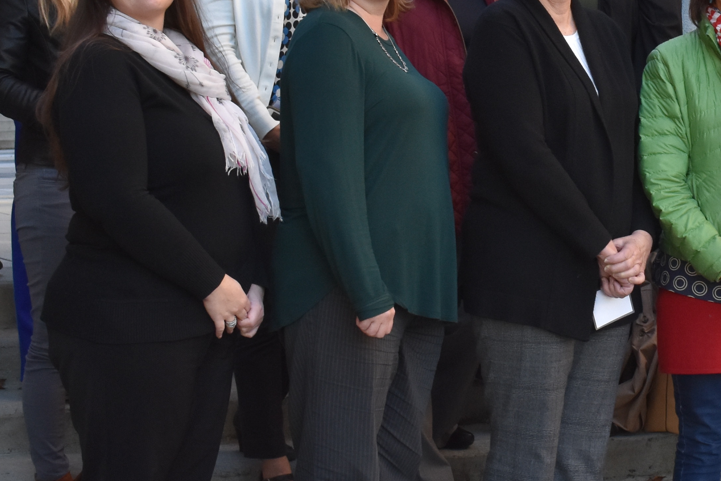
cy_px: 70
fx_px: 2391
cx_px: 642
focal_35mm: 119
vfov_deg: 11.4
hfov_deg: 16.9
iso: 800
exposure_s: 1/200
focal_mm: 29
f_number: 7.1
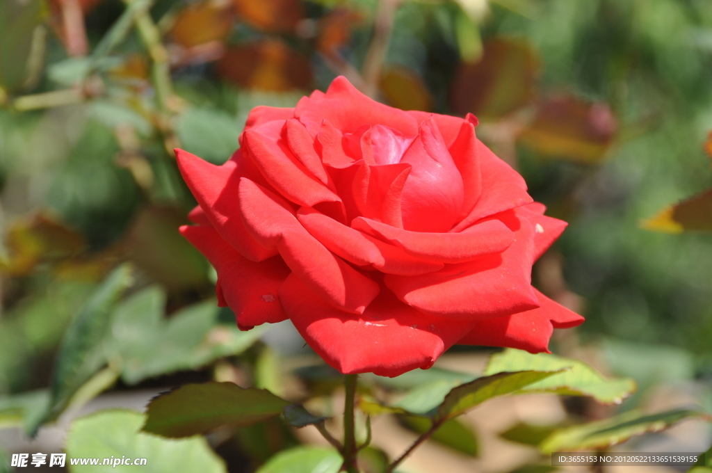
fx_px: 2815
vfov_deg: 9.6
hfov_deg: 14.4
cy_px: 236
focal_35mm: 142
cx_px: 356
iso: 200
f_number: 9
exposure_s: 1/320
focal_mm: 95
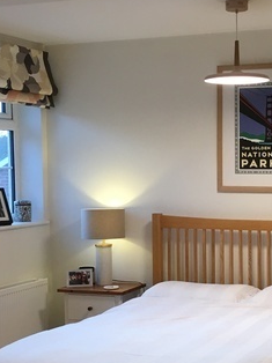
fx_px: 745
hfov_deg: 20.6
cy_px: 223
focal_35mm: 71
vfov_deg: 27.3
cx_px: 198
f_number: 2.2
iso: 50
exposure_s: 1/33
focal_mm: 4.15
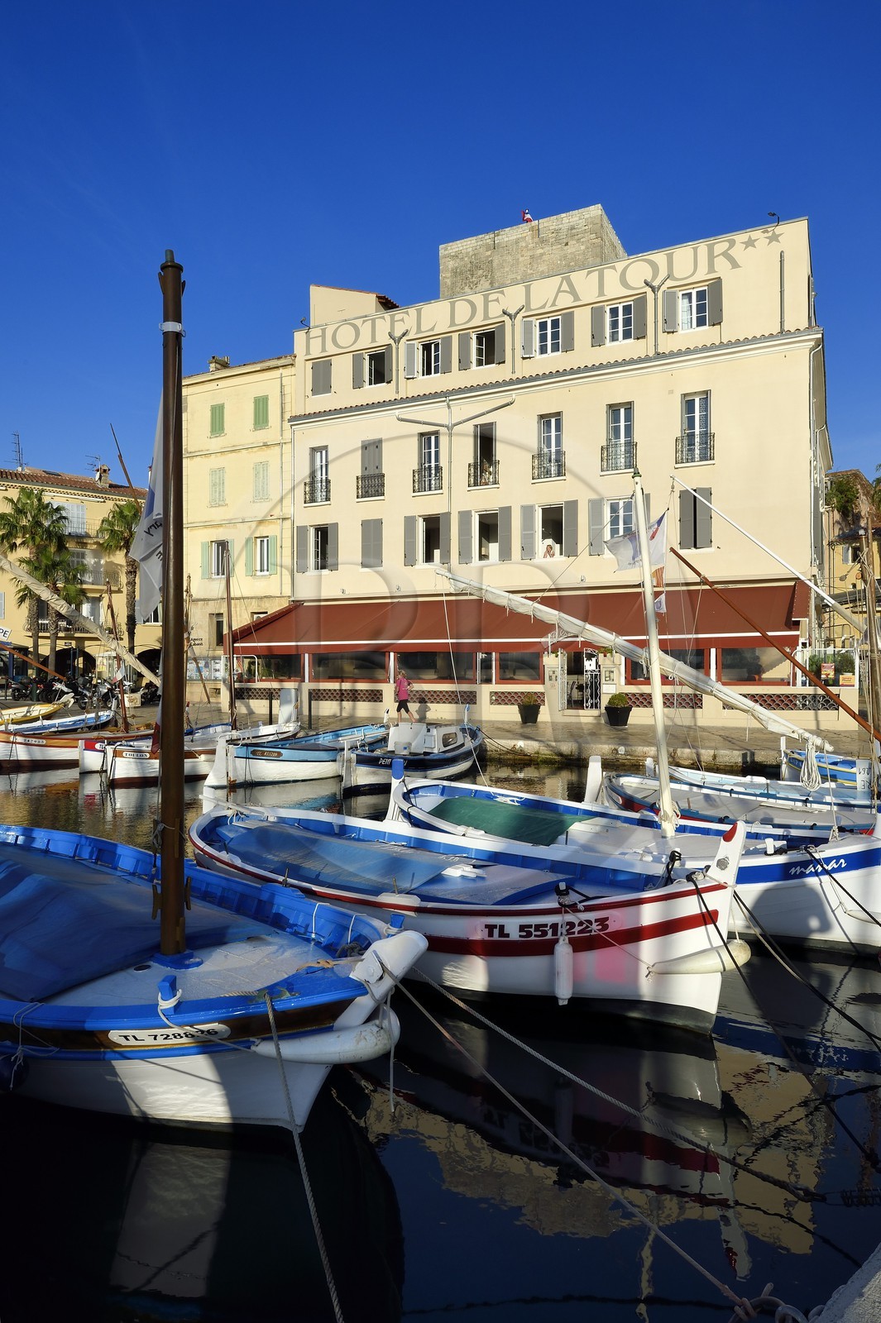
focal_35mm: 21
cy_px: 662
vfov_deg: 81.2
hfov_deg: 59.4
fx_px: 772
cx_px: 440
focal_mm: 21
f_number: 16
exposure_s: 1/200
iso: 200
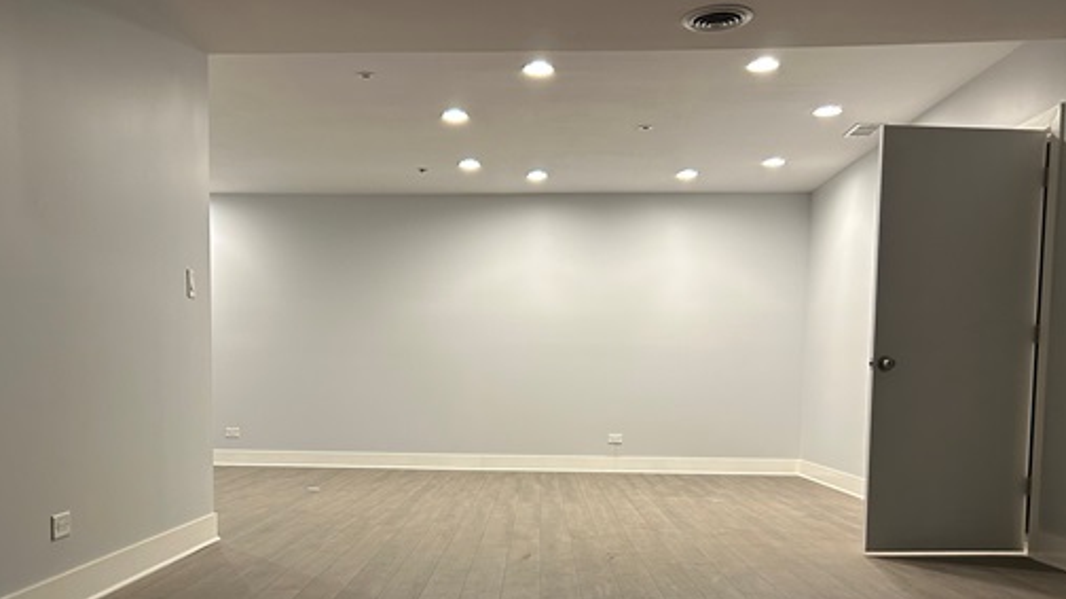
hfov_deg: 55.2
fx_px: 1017
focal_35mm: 36
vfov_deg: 32.0
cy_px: 472
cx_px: 472
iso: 160
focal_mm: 5.7
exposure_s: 1/60
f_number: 1.5
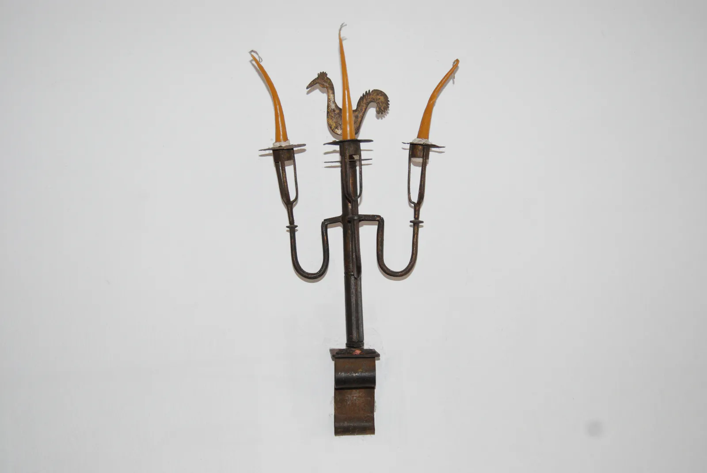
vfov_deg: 29.0
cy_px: 236
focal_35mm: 46
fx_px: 914
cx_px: 354
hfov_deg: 42.3
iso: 800
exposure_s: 1/13
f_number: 5
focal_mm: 31
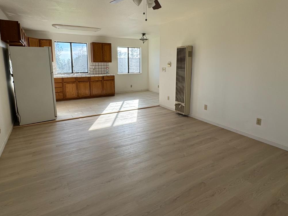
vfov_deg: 63.1
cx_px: 142
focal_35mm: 21
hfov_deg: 79.0
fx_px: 175
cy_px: 91
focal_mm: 2.22
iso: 40
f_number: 2.2
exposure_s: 1/316
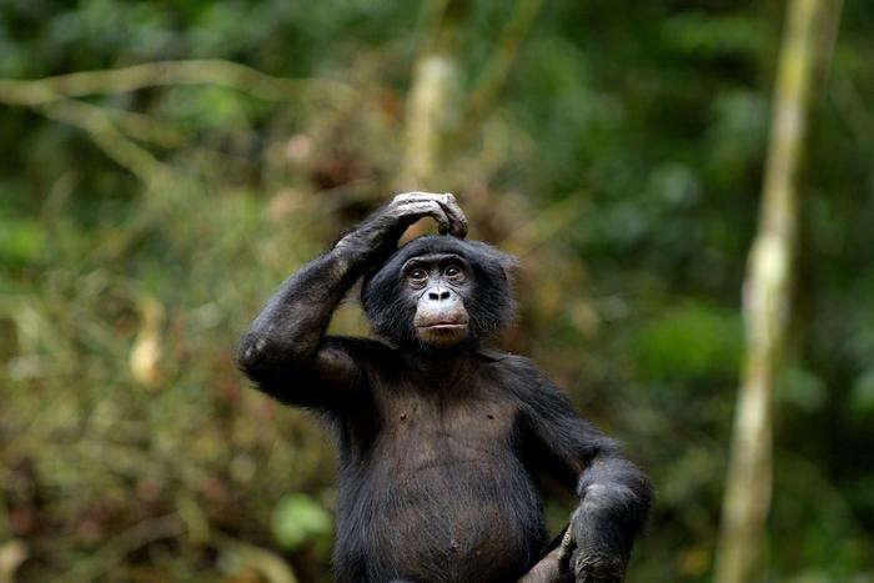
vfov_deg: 4.6
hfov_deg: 6.9
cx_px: 437
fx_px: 7284
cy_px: 292
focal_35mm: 300
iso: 1100
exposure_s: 1/320
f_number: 2.8
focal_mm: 200
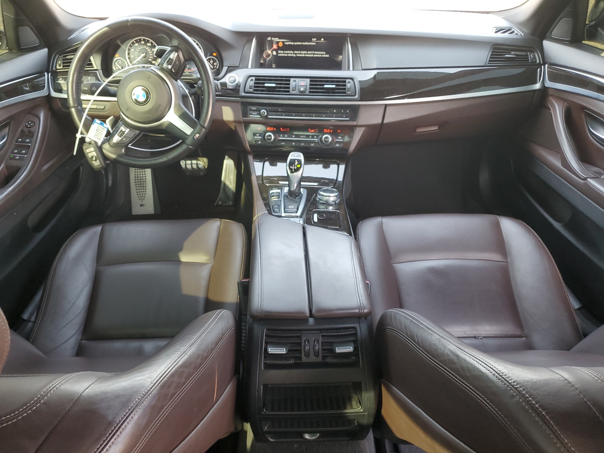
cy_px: 226
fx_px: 454
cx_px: 302
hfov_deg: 67.3
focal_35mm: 26
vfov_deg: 53.1
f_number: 1.5
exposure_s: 1/50
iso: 58
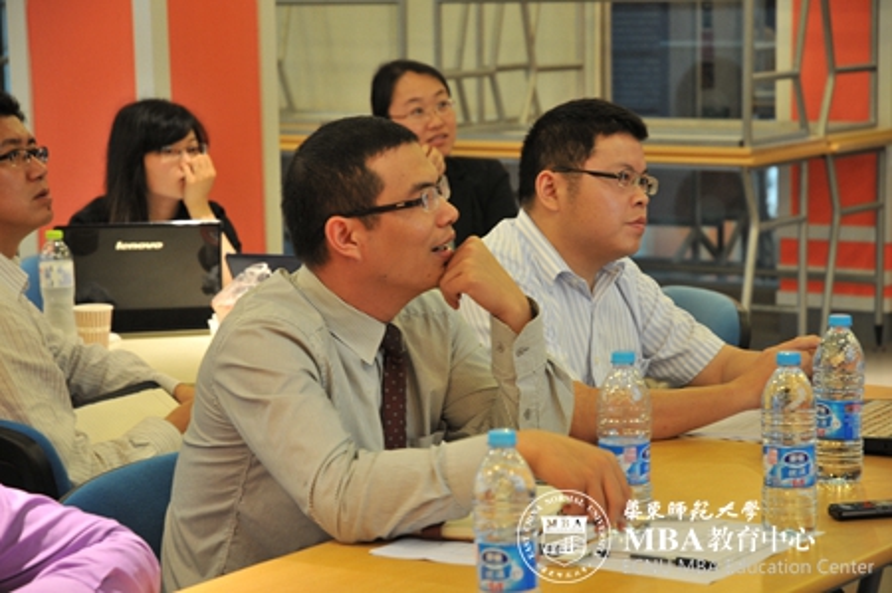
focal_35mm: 105
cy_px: 296
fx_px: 2599
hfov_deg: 19.5
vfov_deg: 13.0
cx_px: 446
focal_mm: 70
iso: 400
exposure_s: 1/15
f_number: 4.5
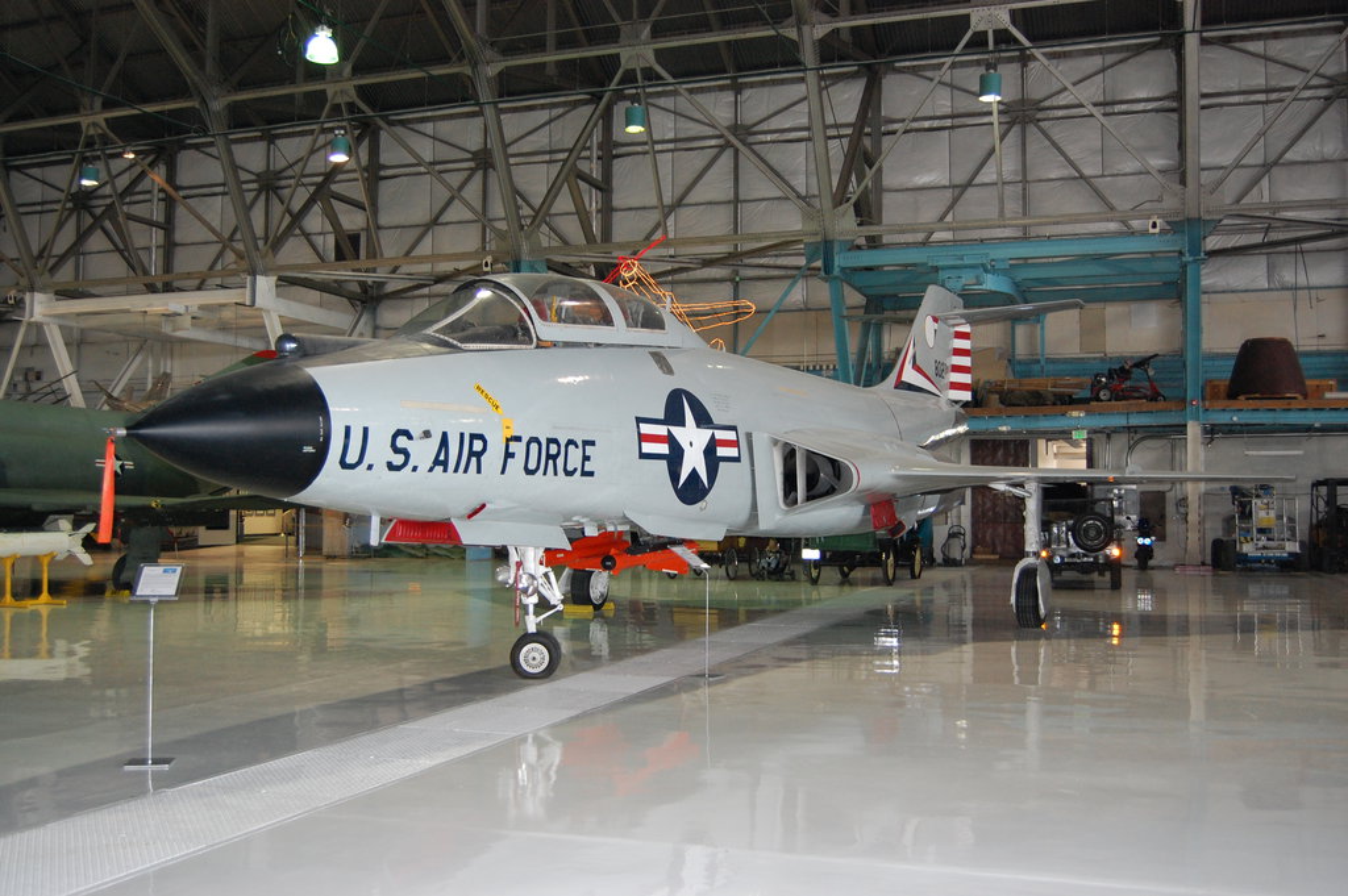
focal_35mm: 34
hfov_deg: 55.1
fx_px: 1291
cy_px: 448
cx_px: 674
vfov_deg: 38.3
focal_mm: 23
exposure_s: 1/60
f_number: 3.8
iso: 900
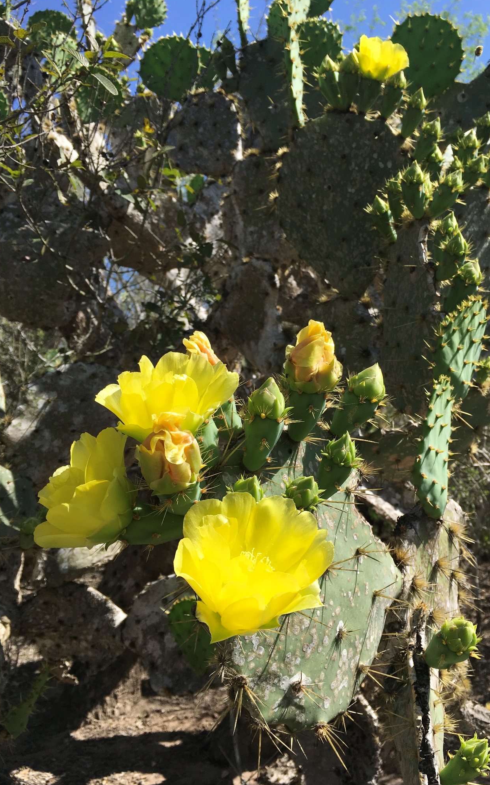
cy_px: 391
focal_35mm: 31
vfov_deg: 61.2
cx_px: 291
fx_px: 663
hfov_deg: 40.4
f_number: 2.2
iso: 25
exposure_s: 1/1832
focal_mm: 4.15
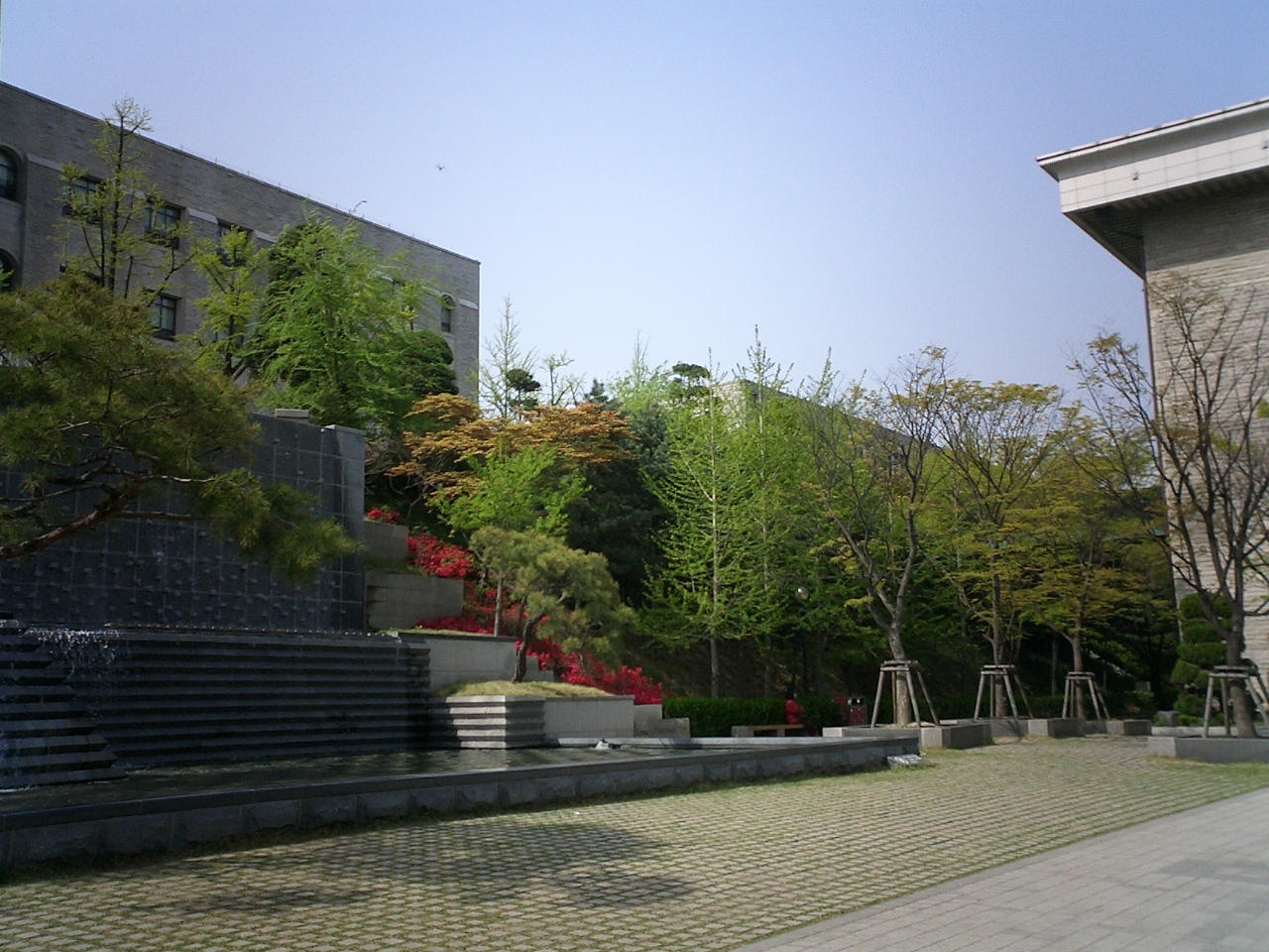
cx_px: 634
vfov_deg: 38.7
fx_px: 1356
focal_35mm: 37
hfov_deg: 50.1
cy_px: 476
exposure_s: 1/1000
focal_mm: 5.6
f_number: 3.5
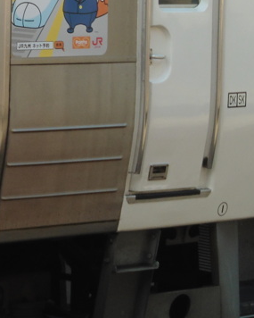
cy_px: -11
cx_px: -65
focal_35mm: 222
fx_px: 2085
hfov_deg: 6.9
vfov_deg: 8.6
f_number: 5.1
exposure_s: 1/125
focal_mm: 14.2
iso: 100
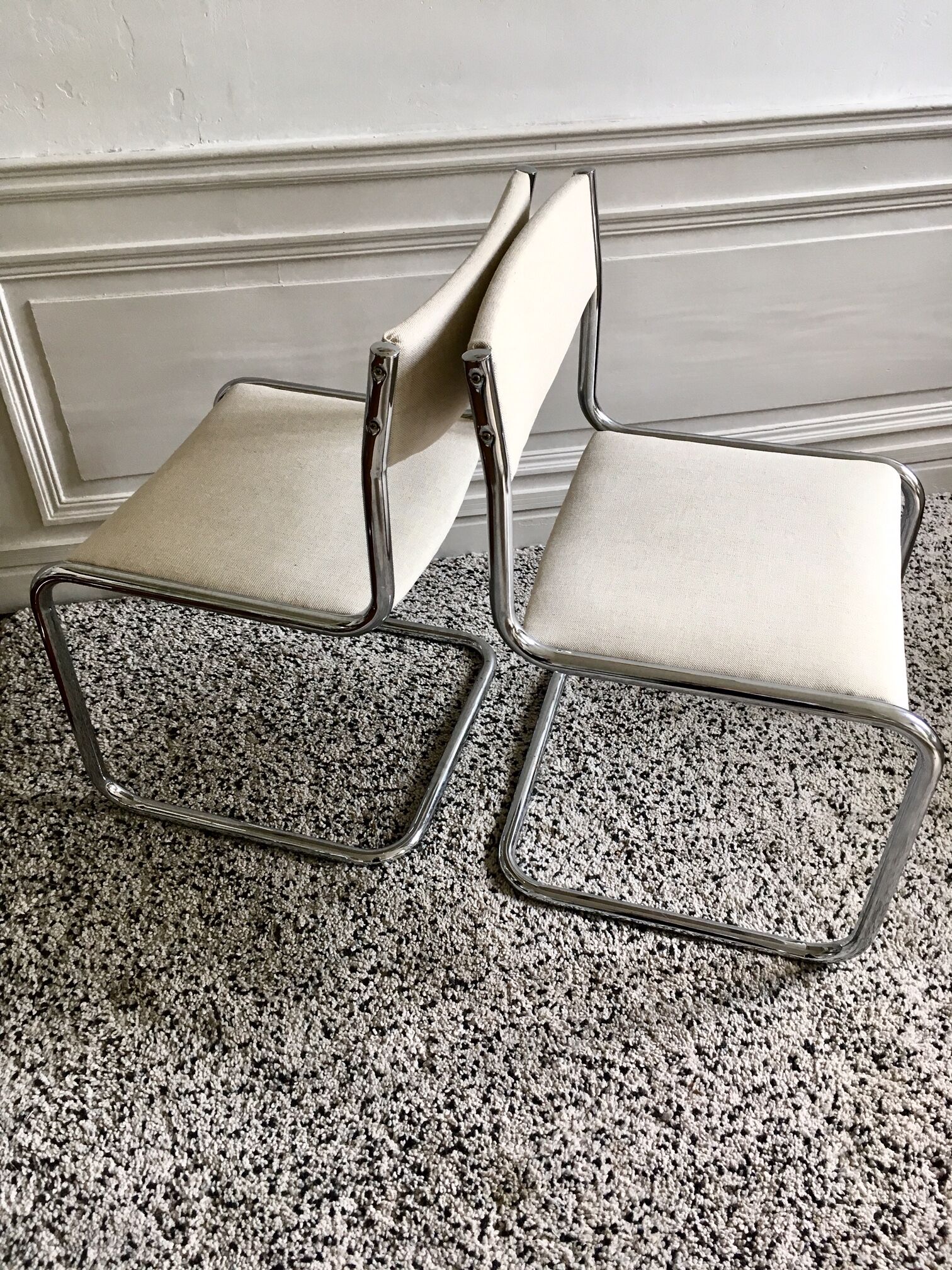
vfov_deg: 61.7
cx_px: 476
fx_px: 1063
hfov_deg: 48.2
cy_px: 635
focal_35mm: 29
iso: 40
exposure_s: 1/33
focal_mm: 4.15
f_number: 2.2
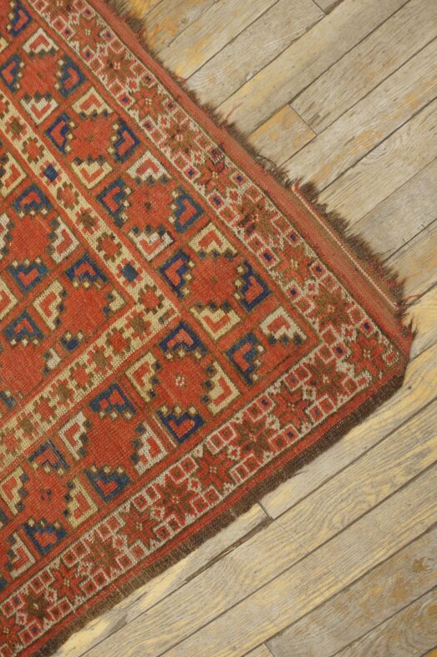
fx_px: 565
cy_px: 346
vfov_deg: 60.3
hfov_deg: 42.2
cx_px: 196
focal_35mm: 31
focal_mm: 18
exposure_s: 1/60
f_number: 4
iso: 1000
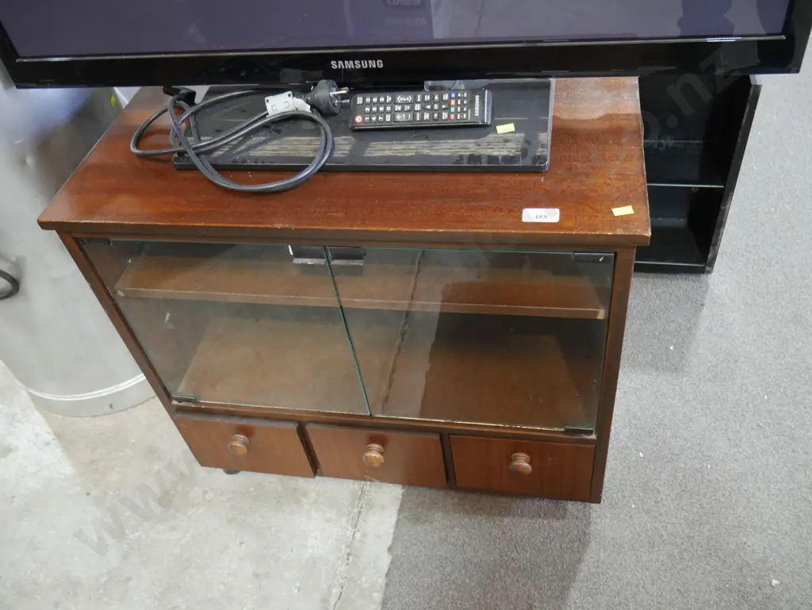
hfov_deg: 59.9
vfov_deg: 46.8
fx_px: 704
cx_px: 406
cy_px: 305
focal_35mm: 30
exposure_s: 1/60
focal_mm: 15
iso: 800
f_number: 3.6
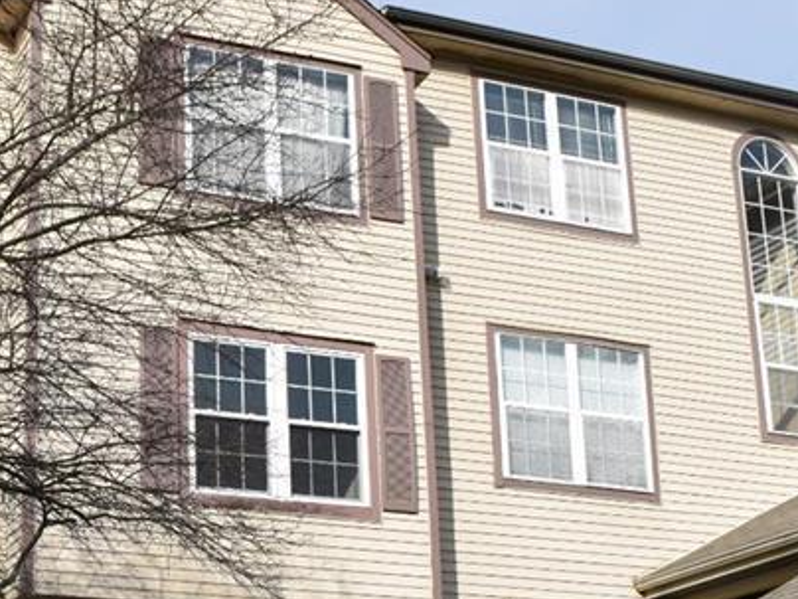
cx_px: 122
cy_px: 465
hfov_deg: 26.0
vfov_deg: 20.0
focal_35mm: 73
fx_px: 1683
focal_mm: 20
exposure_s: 1/500
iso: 320
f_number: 11
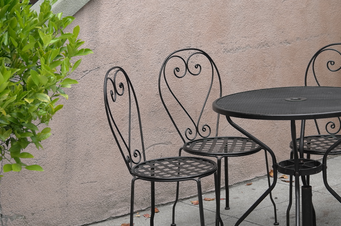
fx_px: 926
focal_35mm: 98
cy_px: 115
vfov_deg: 13.9
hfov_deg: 20.9
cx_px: 159
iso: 100
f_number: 5.6
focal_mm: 37.6
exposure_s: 1/80
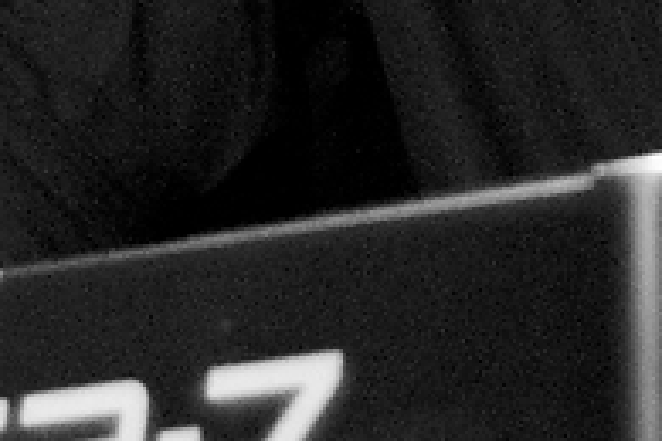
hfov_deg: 5.9
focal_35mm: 347
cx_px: 146
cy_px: -319
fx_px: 6380
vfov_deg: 3.9
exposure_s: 1/125
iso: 800
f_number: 1.4
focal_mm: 50
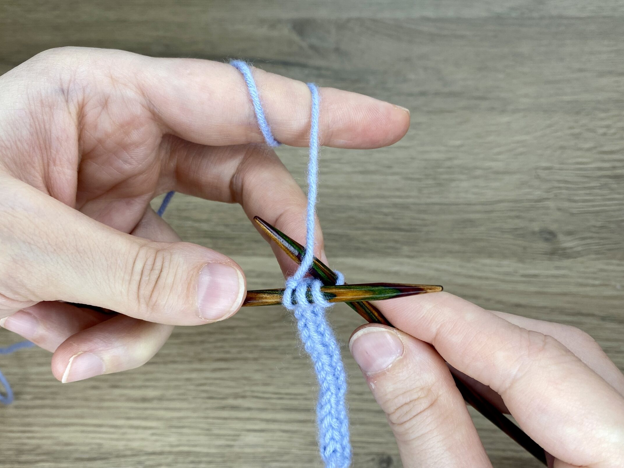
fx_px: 541
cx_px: 285
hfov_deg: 59.9
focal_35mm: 30
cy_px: 257
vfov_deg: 46.7
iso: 40
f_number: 1.8
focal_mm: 4.25
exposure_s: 1/100
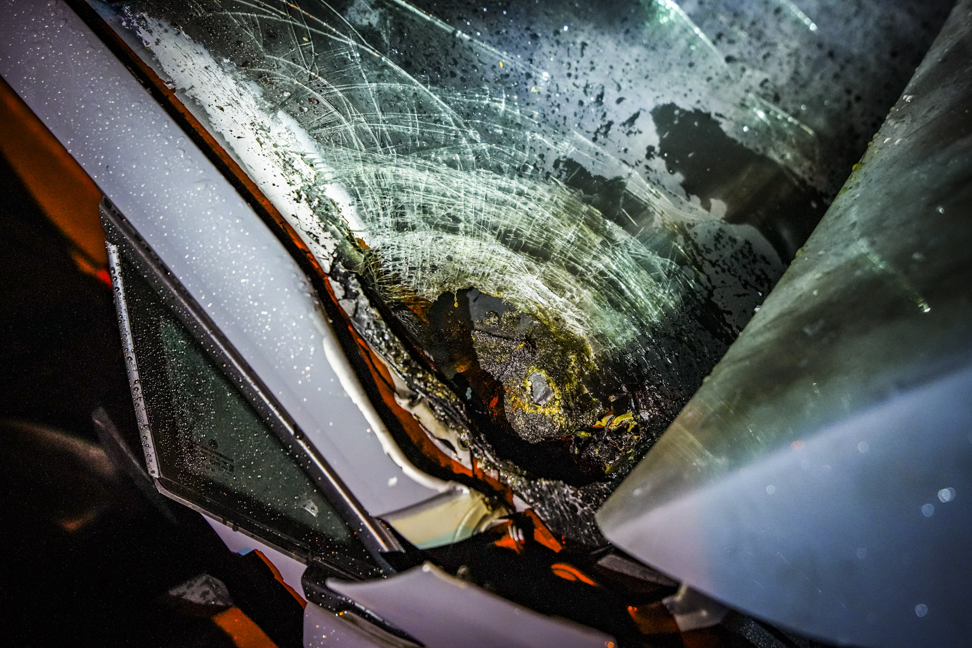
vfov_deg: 37.9
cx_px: 486
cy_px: 324
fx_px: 945
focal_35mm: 35
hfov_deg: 54.4
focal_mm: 35
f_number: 2.8
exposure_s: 1/50
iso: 6400
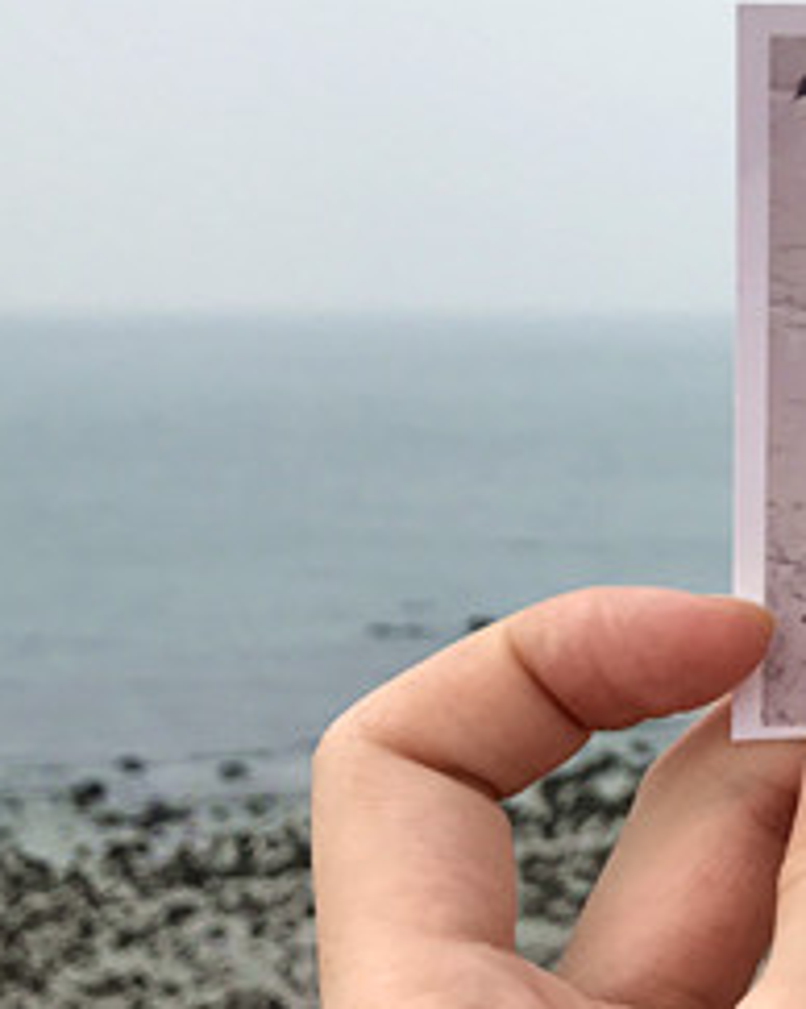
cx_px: 1421
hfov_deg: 15.0
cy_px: 212
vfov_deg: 21.0
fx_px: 2687
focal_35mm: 90
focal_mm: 3.99
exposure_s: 1/3195
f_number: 1.8
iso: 20
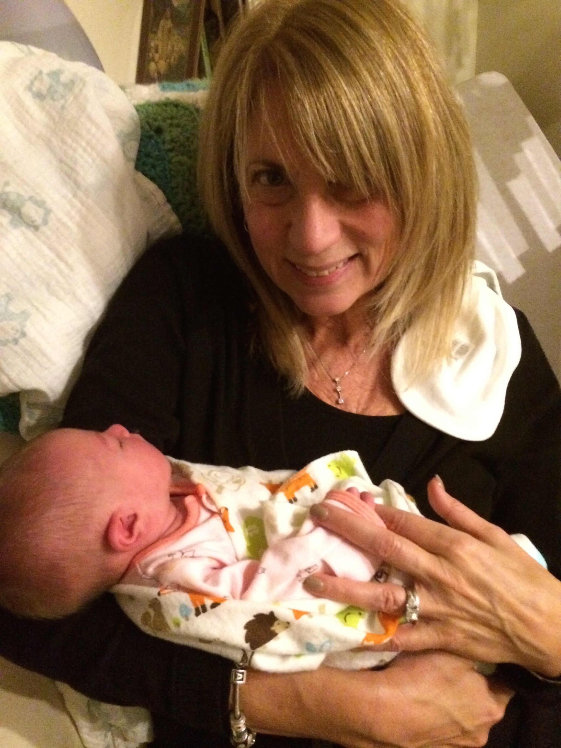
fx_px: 627
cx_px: 280
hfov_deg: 48.2
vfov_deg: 61.7
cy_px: 374
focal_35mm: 29
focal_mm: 4.15
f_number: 2.2
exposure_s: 1/17
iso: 1250
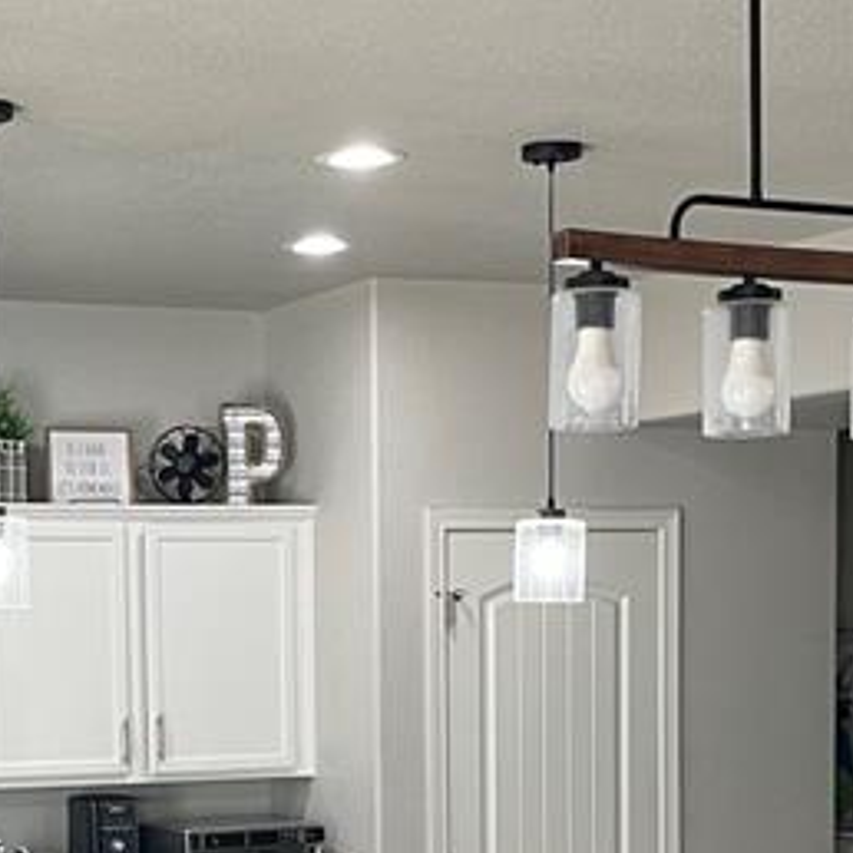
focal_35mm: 91
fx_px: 2537
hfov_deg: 18.9
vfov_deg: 18.6
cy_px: 838
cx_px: 192
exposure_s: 1/60
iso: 80
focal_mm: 5.1
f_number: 1.6
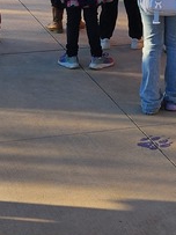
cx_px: 129
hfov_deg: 12.7
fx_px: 787
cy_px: -30
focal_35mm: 116
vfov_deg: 16.4
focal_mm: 5.4
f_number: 1.8
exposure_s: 1/657
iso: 20
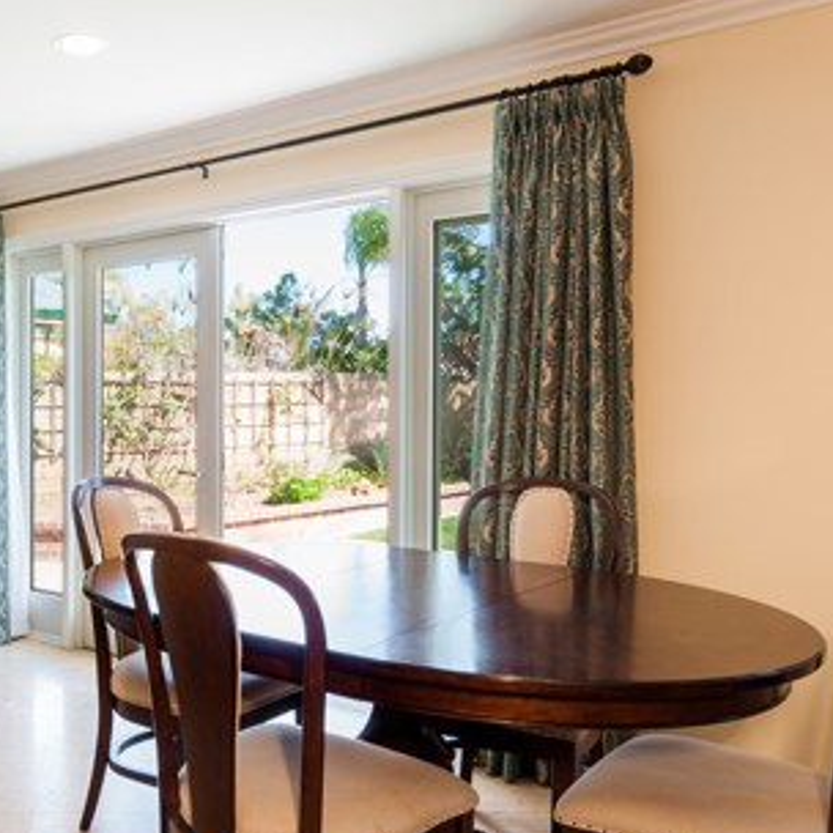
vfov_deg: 47.3
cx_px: 110
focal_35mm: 35
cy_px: 404
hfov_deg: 43.9
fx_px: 950
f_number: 14
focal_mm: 13
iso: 200
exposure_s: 1/5
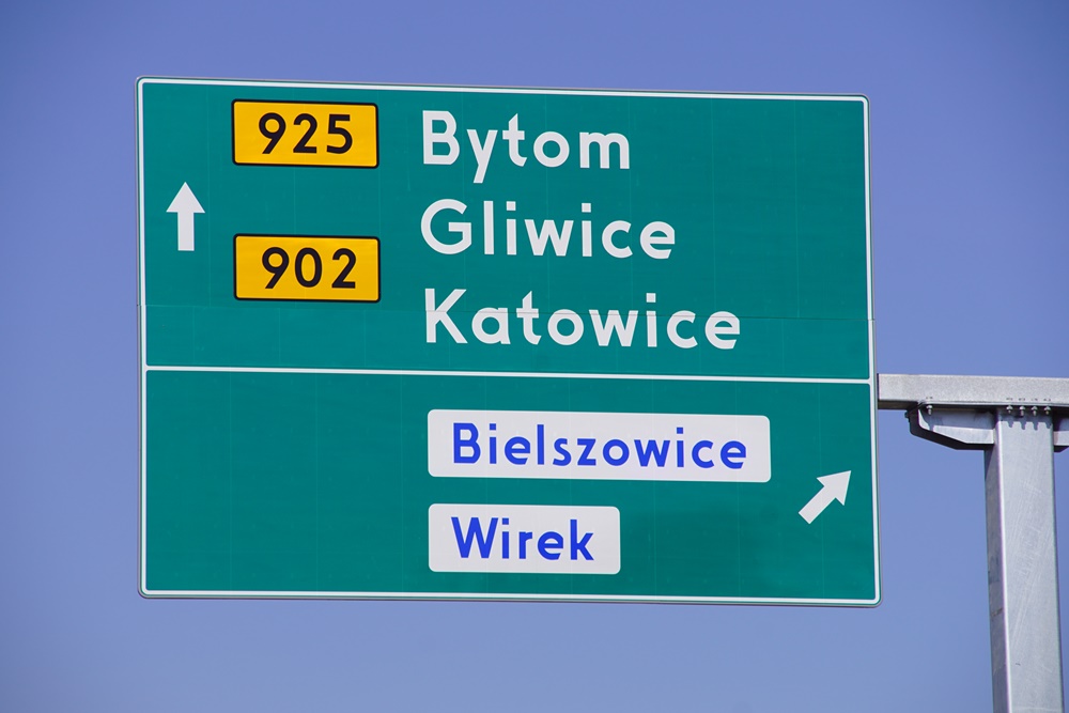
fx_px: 6236
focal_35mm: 210
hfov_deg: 9.8
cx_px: 534
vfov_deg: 6.5
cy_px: 356
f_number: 9
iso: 100
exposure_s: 1/400
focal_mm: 140
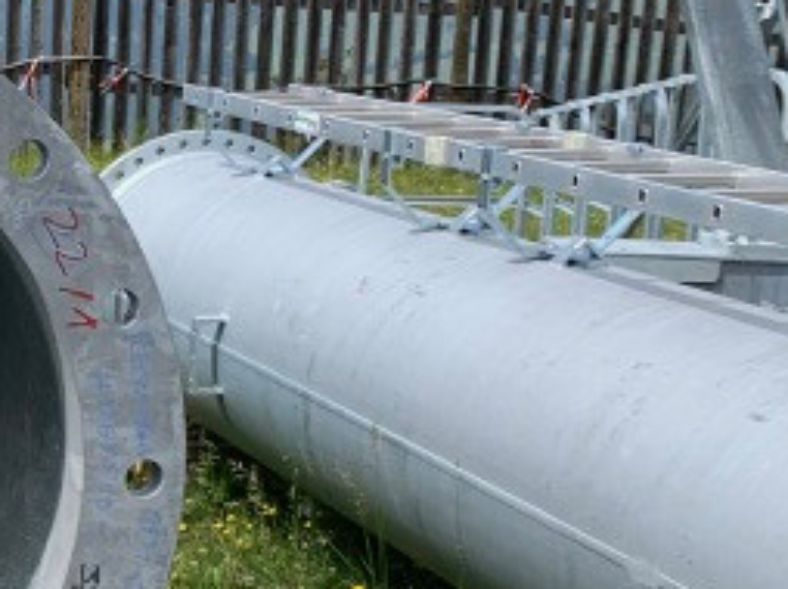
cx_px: -326
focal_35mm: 105
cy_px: 648
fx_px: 2388
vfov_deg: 13.8
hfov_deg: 17.2
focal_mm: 4.25
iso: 25
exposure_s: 1/1610
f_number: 1.8
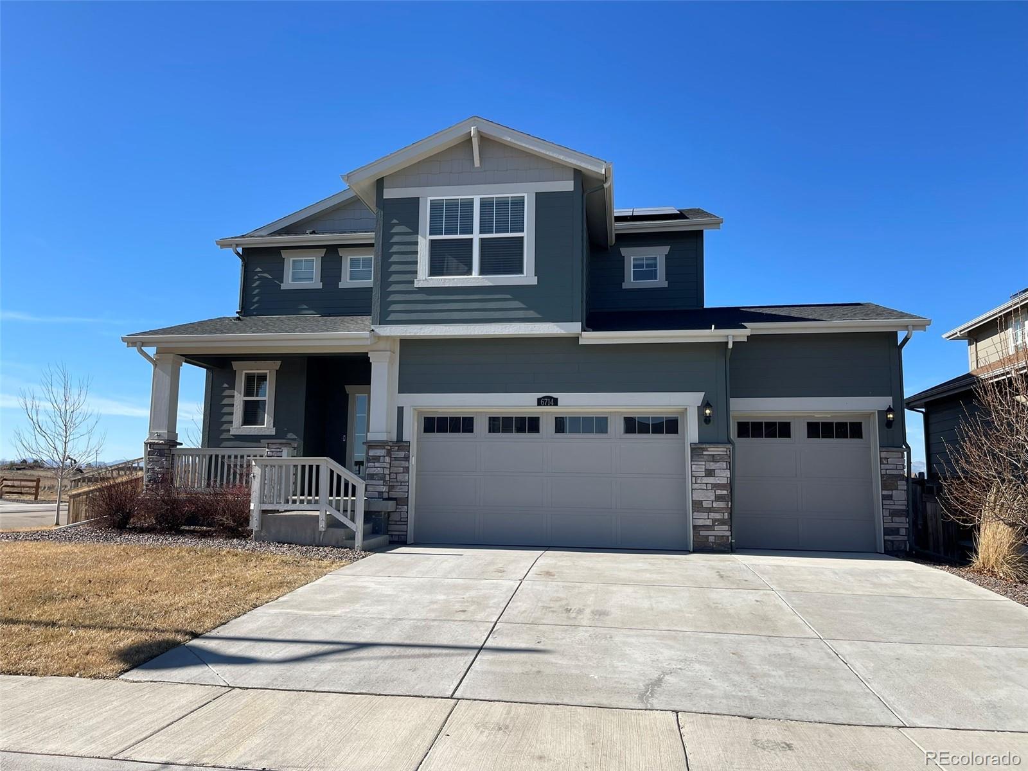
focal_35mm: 25
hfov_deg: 69.4
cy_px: 386
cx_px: 514
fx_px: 742
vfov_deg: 54.9
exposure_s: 1/3003
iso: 32
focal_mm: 5.1
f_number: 1.6
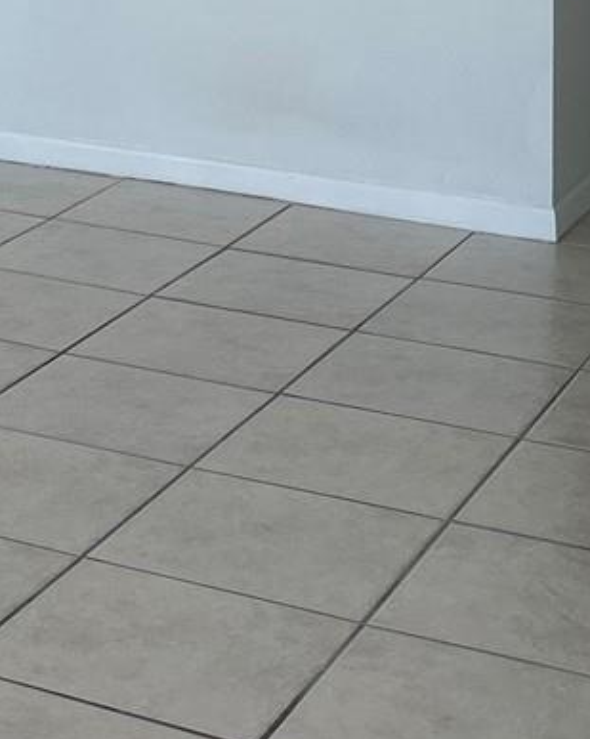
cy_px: -351
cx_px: -246
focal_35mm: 105
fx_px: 2295
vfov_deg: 16.7
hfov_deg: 13.9
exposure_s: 1/274
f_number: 1.5
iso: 40
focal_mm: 5.7
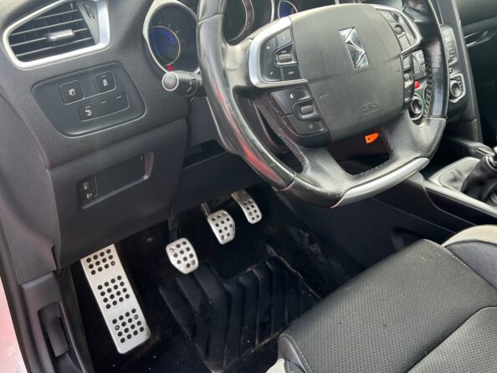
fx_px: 503
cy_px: 155
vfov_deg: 40.6
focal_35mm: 35
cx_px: 308
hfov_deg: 52.1
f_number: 1.5
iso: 64
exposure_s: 1/160
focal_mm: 5.7
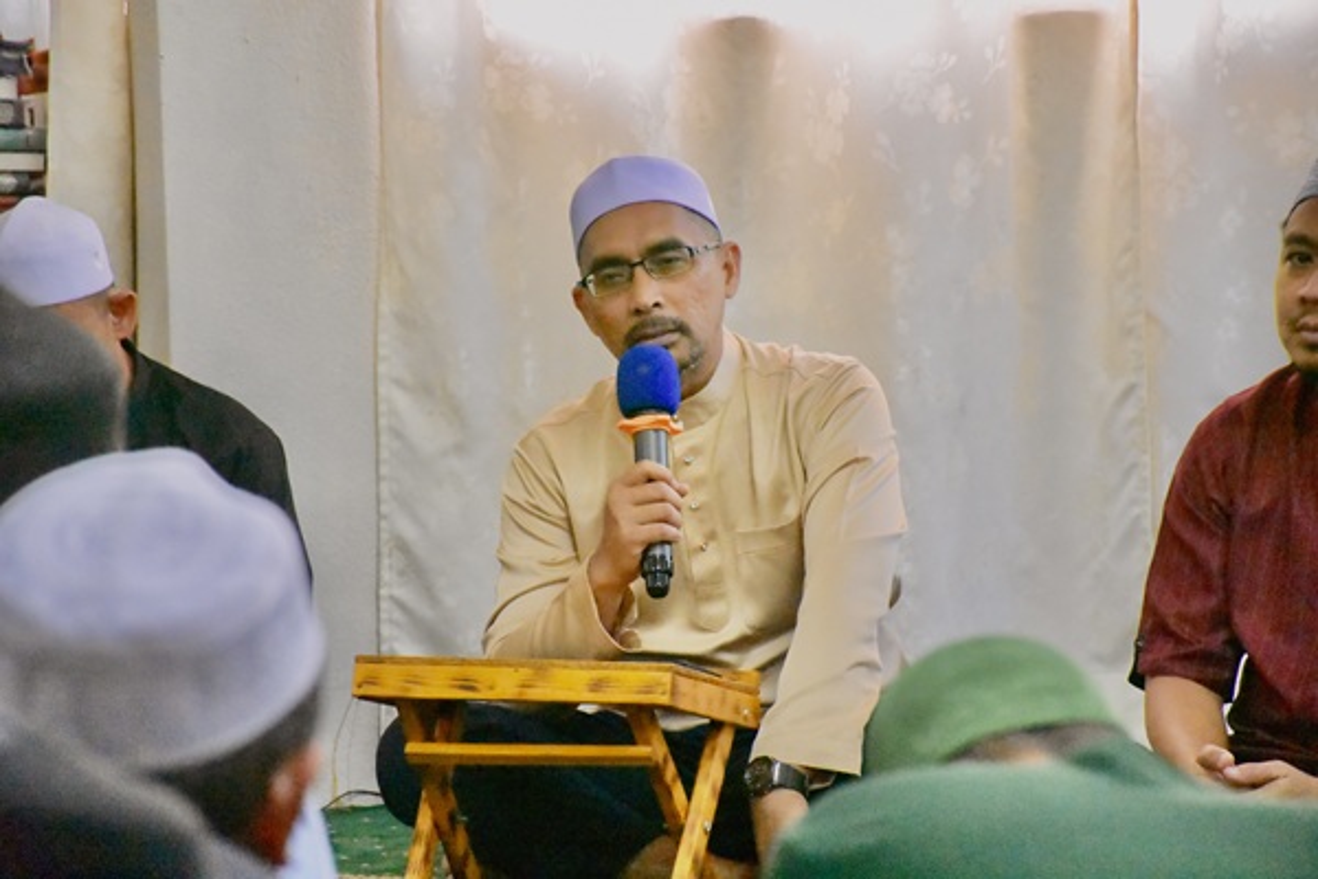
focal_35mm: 210
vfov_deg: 6.5
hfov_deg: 9.8
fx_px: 7688
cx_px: 659
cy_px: 440
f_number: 5.6
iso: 16000
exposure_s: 1/160
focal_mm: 140
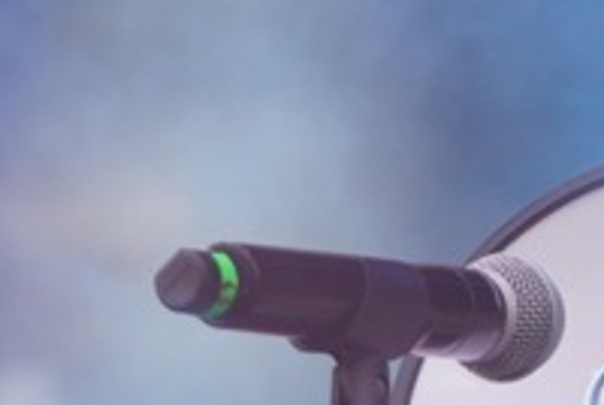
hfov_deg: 2.5
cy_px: 810
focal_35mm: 805
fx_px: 13526
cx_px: 1129
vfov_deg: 1.7
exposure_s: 1/250
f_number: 2.8
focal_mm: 126
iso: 100
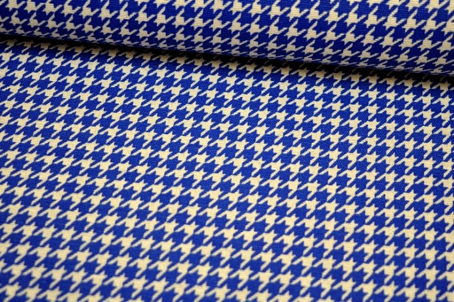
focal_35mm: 69
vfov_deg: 19.7
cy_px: 151
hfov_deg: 29.3
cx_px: 227
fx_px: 869
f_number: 5
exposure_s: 1/60
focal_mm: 46
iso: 500
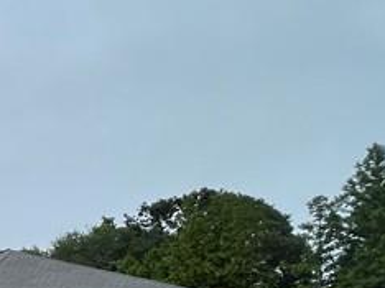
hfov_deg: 19.7
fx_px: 633
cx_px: -372
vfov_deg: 23.0
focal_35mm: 57
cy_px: 365
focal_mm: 1.57
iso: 32
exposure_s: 1/821
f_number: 1.8
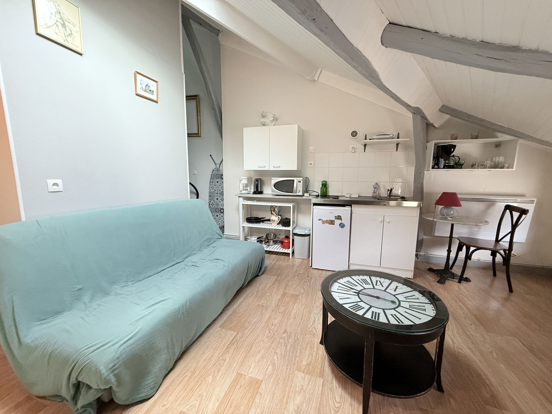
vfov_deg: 85.7
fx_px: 223
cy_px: 207
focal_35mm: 14
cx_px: 276
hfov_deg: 102.1
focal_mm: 2.22
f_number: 2.2
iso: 320
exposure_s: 1/89
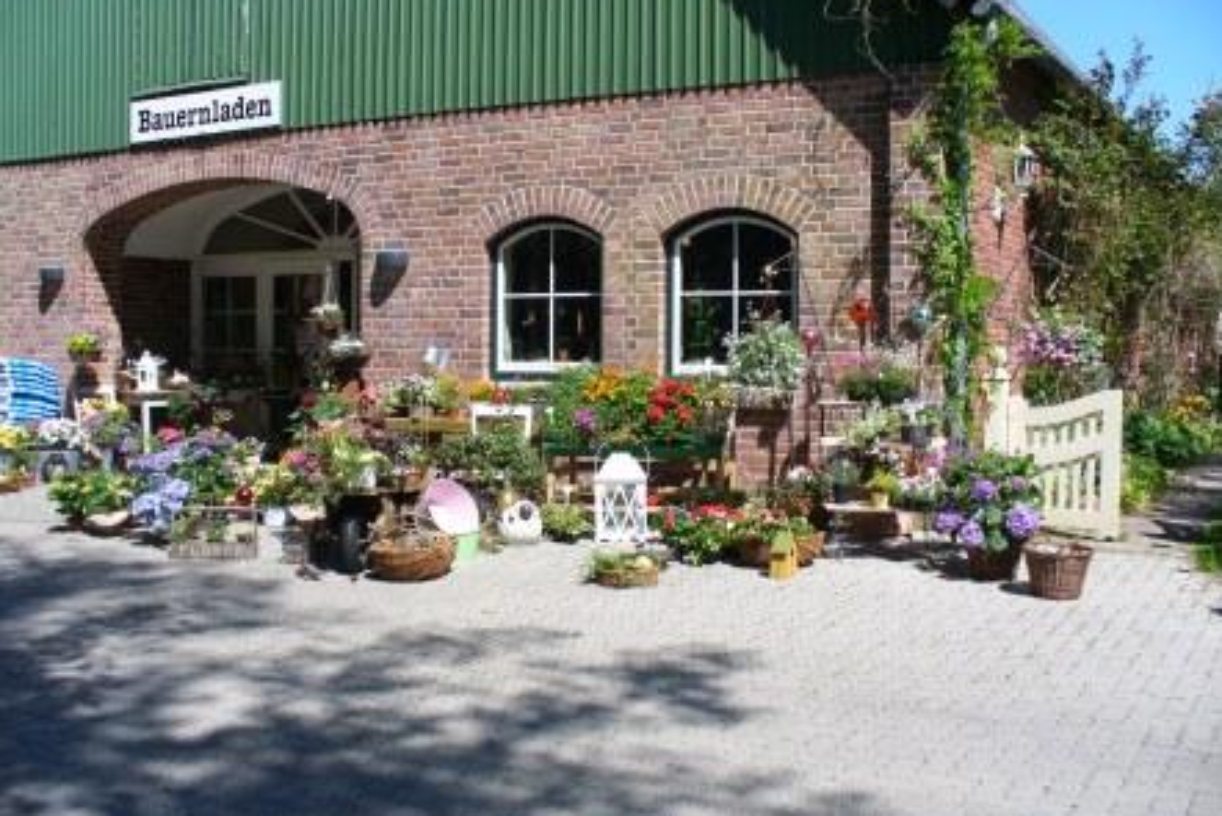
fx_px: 1324
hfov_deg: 49.5
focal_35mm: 39
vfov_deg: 34.2
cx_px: 614
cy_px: 387
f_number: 5.6
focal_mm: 6.1
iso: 80
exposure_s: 1/250
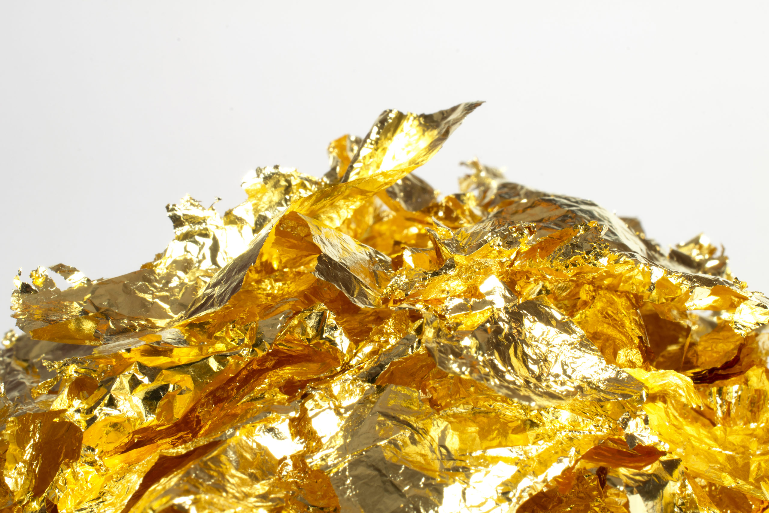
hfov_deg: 33.4
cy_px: 256
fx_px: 1282
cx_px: 384
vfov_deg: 22.6
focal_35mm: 60
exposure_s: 3
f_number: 25
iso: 100
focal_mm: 40
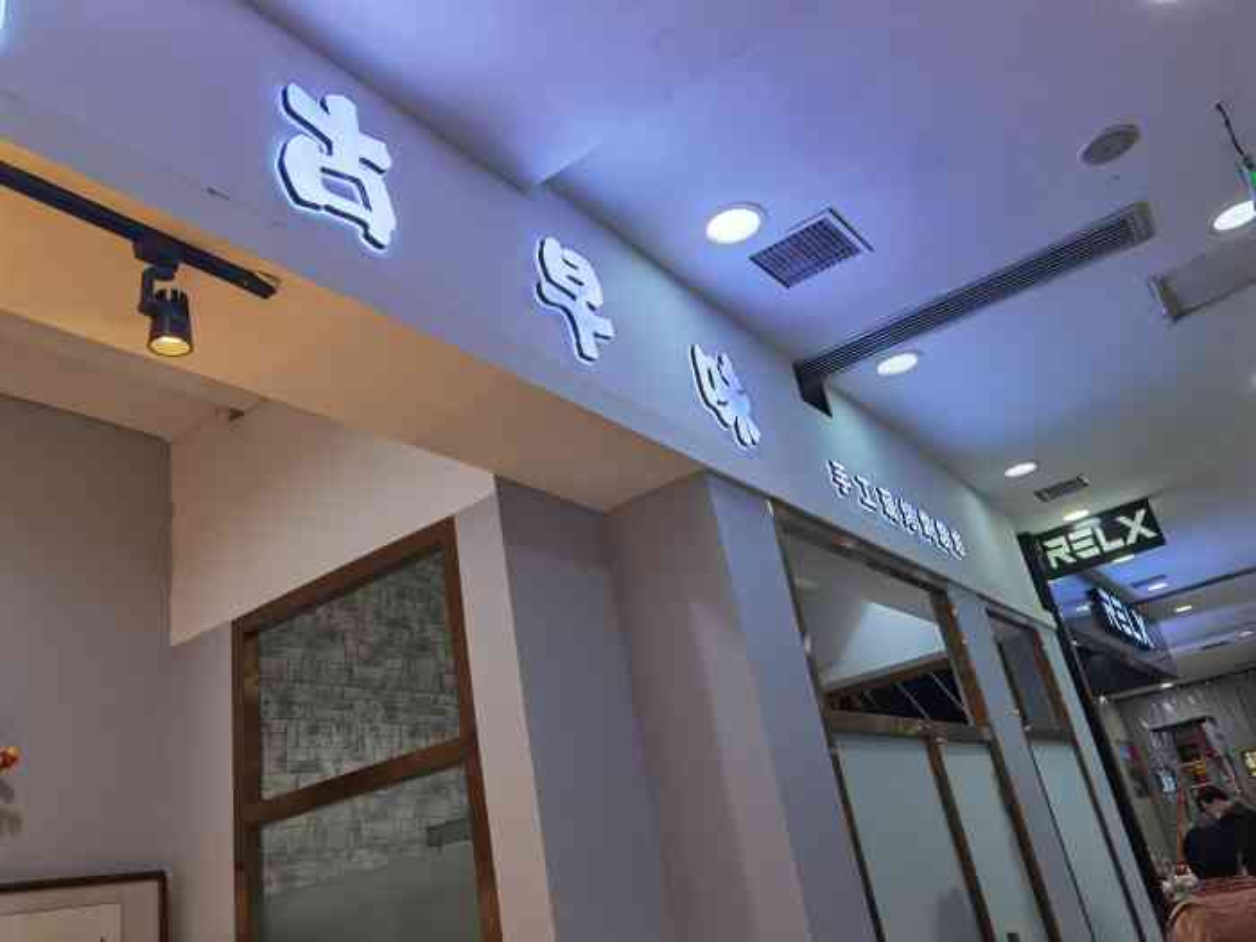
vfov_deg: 51.4
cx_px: 628
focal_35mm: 27
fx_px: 980
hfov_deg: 65.3
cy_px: 471
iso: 50
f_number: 1.9
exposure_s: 1/244
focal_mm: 6.71
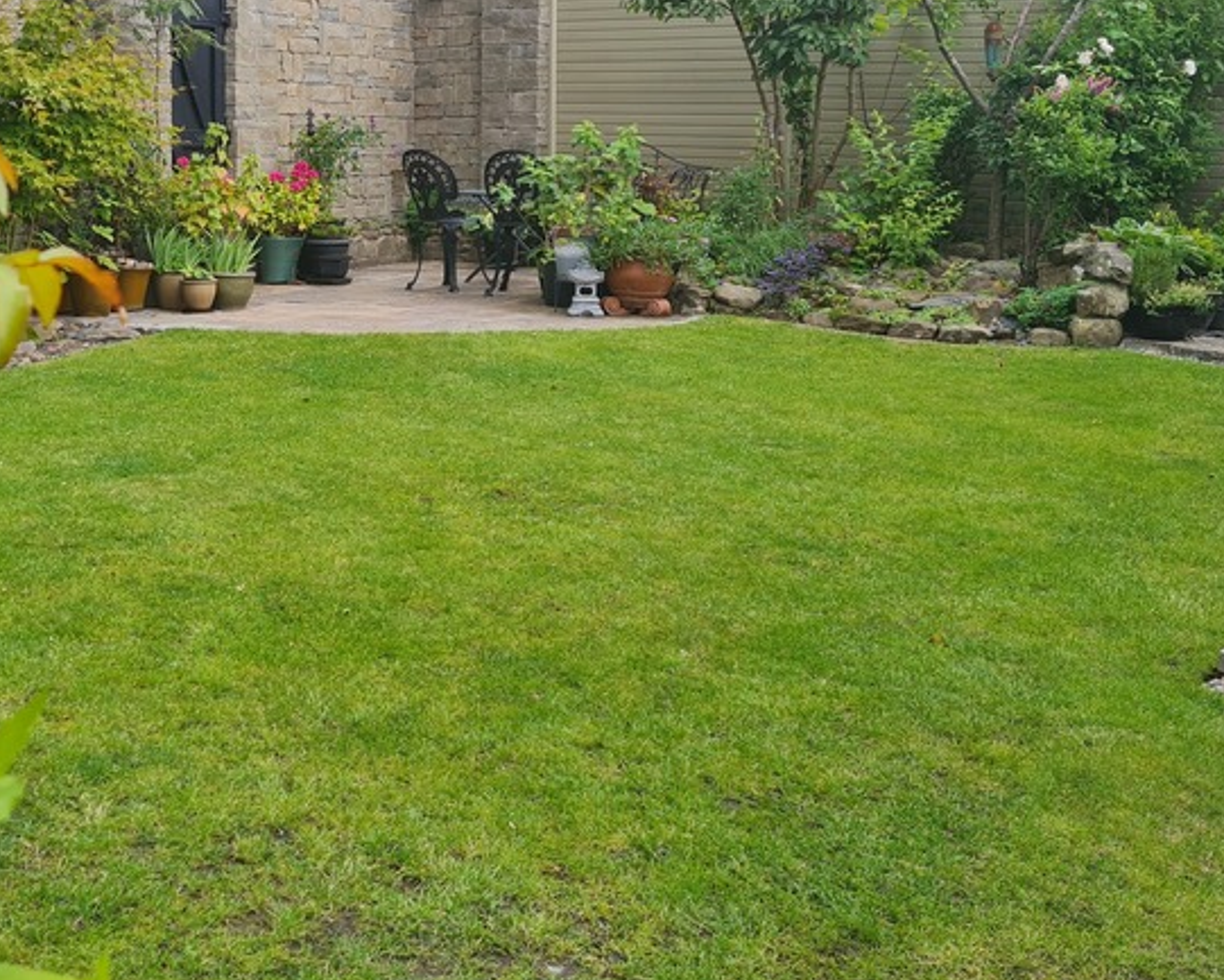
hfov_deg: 37.8
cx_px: 301
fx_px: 1739
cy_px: 249
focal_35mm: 48
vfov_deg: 30.9
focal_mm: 5.4
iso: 50
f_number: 1.8
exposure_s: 1/491
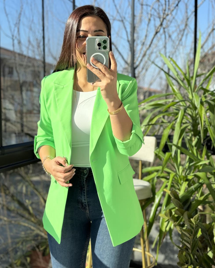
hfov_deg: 29.7
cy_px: 131
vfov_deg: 36.7
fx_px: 406
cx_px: 106
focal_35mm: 51
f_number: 1.78
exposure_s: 1/865
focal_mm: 6.86
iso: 64
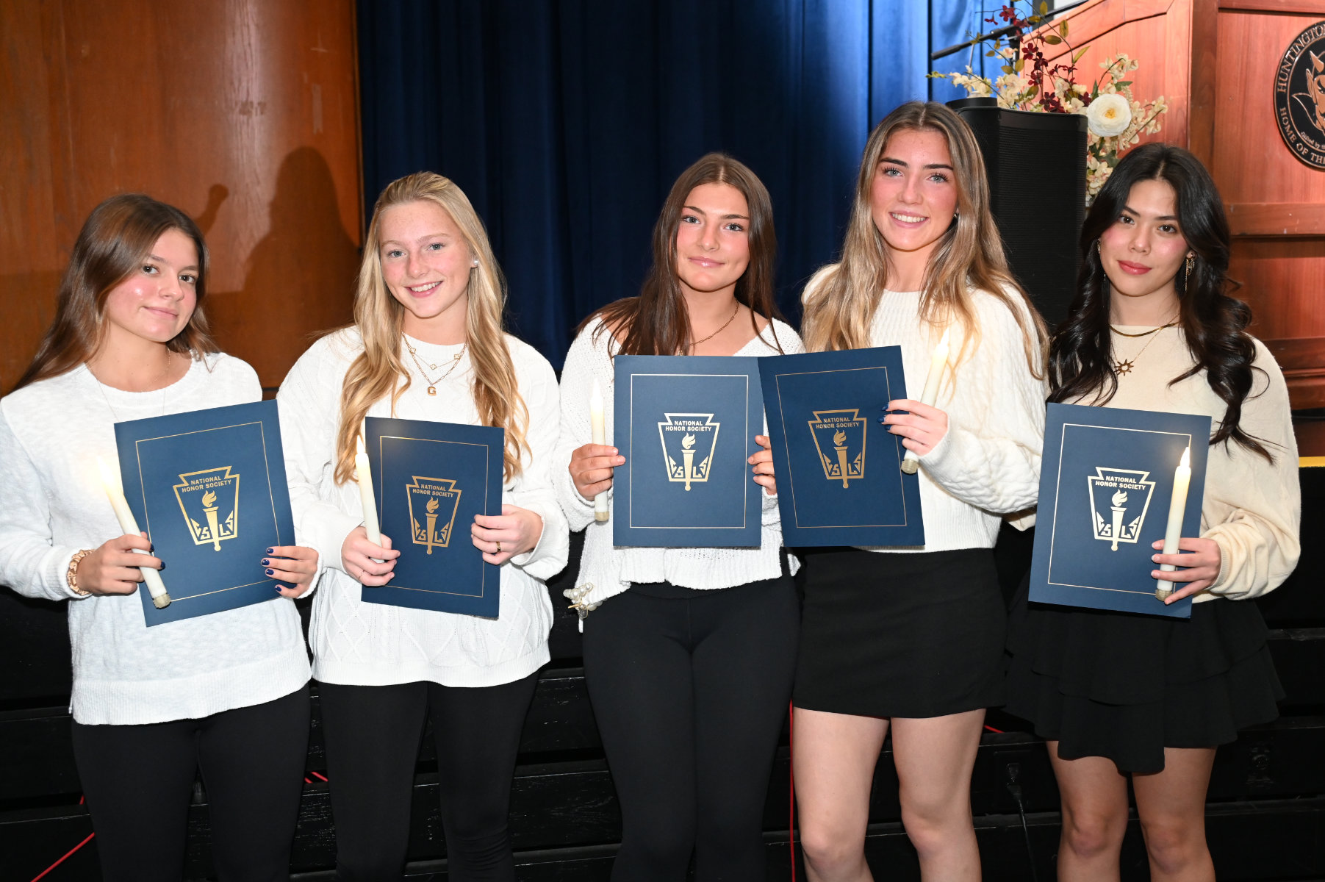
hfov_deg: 50.7
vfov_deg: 35.0
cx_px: 662
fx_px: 1398
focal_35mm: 38
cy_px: 441
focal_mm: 38
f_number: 4
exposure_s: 1/60
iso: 3200
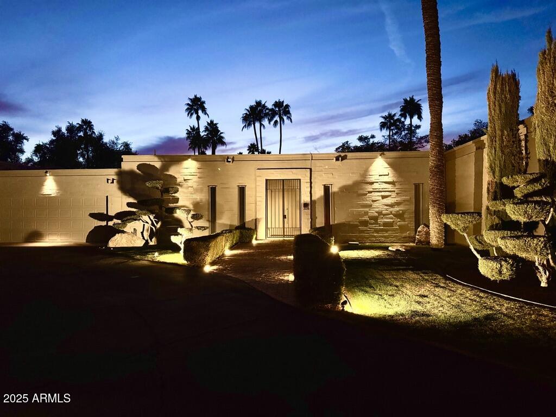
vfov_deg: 56.8
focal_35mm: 24
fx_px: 385
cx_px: 278
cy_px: 208
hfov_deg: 71.6
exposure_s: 1/30
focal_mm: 6.76
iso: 1250
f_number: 1.78
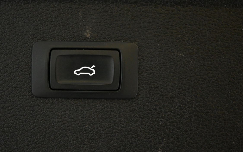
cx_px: 96
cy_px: 72
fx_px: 422
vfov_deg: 20.4
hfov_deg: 32.0
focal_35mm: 64
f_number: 4.8
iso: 2800
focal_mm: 29
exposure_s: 1/50
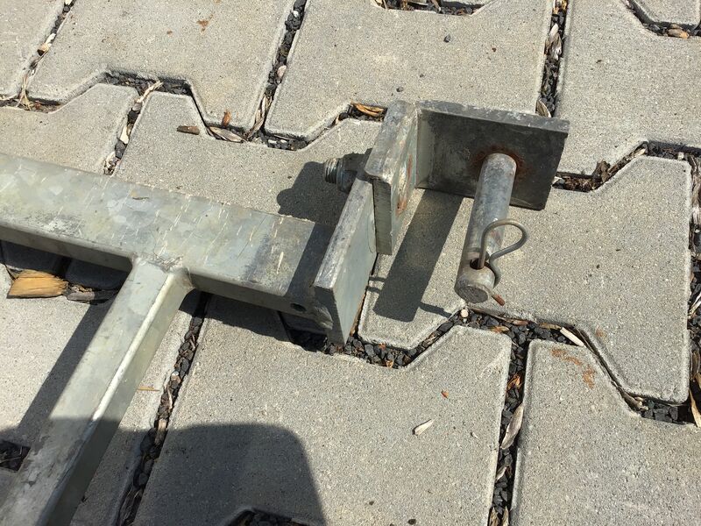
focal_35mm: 31
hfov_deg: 58.4
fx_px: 628
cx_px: 350
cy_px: 263
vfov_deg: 45.4
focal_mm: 3.3
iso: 25
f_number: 2.4
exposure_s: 1/1631
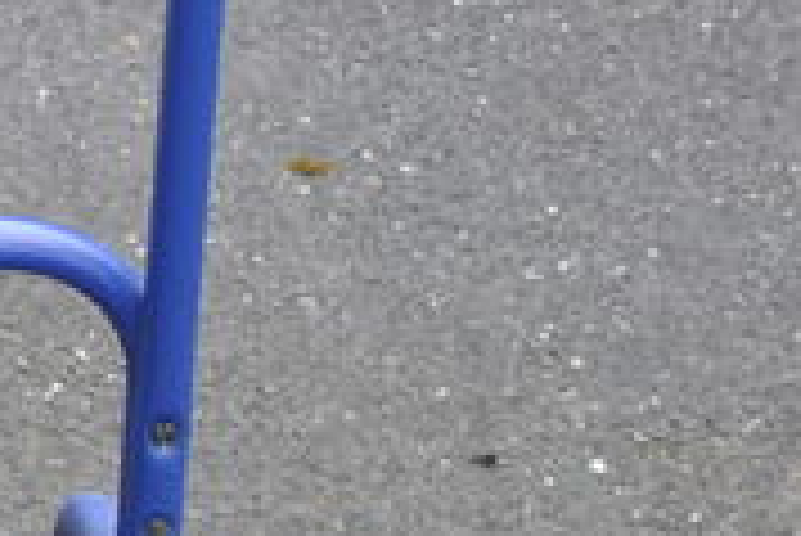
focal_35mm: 270
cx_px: -752
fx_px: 6012
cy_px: -232
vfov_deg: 5.1
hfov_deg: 7.4
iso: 200
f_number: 4.8
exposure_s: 1/100
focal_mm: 32
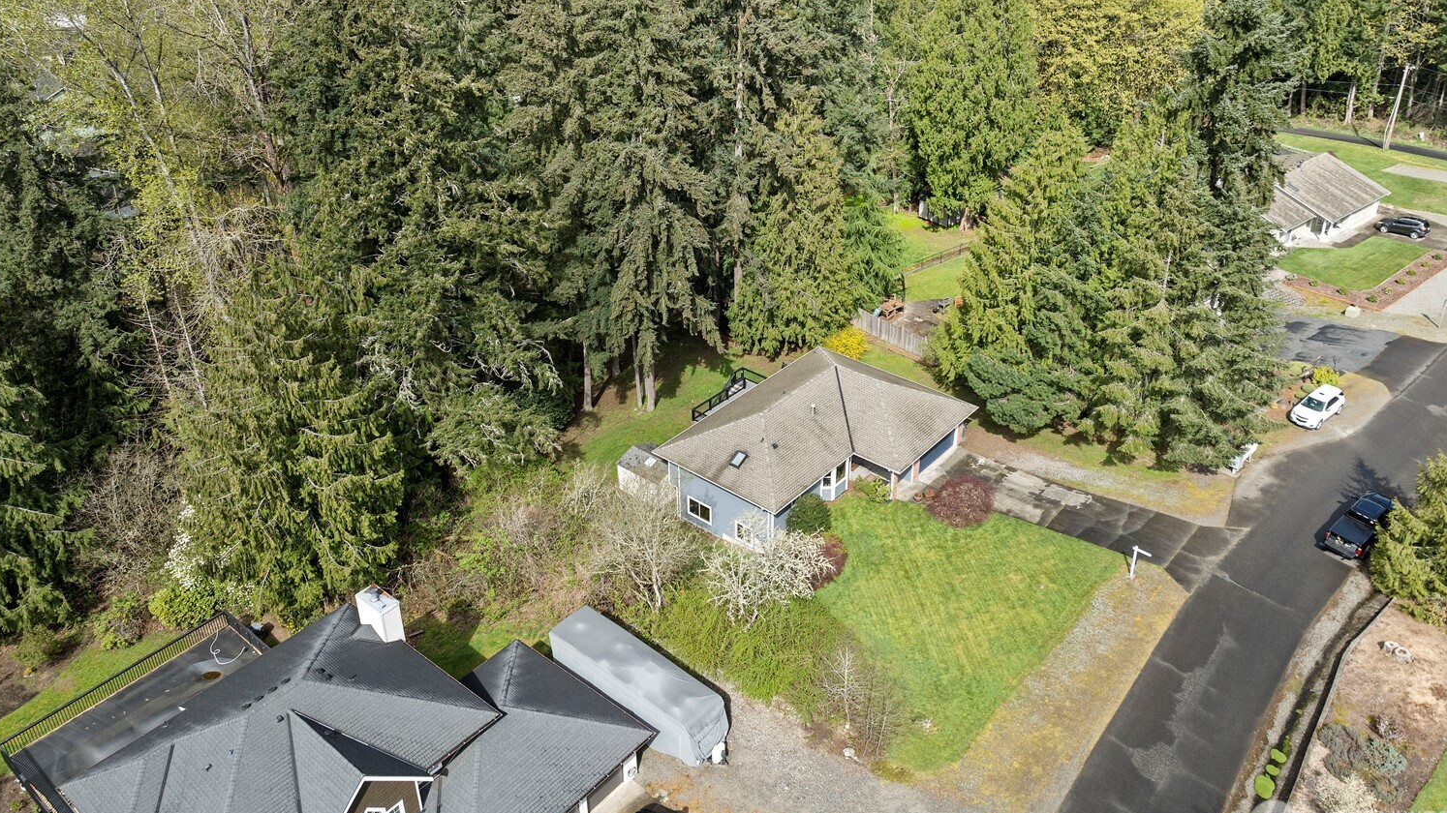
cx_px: 720
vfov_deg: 41.1
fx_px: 1074
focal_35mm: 28
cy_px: 285
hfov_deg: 67.9
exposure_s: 1/800
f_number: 2.8
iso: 100
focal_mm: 12.29
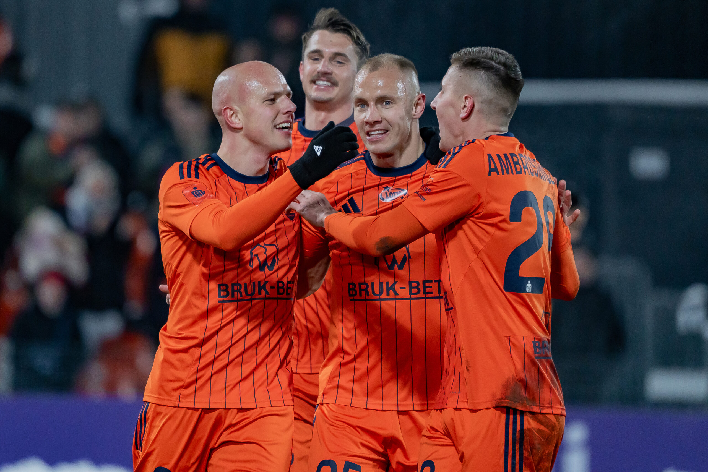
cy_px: 236
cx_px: 354
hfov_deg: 3.4
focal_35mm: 600
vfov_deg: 2.3
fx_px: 11800
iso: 6400
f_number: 6.3
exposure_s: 1/1600
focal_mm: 600
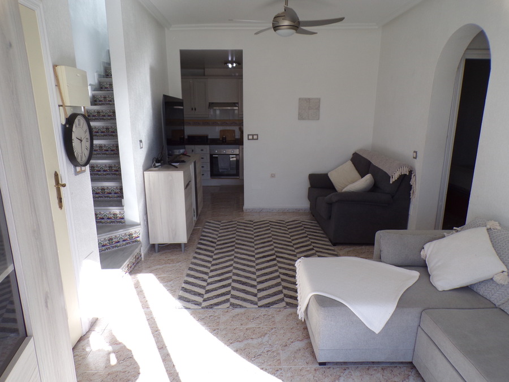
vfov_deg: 56.8
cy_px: 191
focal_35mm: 24
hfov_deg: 71.6
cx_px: 254
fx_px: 353
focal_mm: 4.3
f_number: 4.3
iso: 80
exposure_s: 1/100
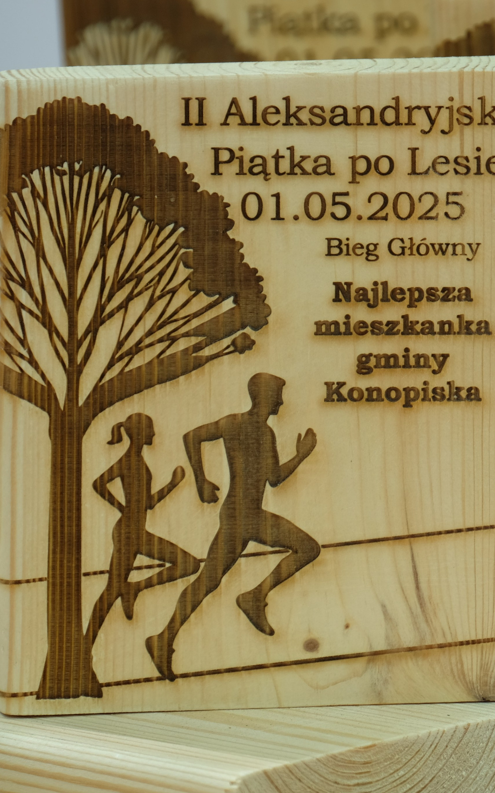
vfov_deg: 2.3
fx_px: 19836
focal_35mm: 919
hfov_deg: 1.4
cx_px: 385
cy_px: 396
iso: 200
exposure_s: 1/80
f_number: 5.6
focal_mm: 400
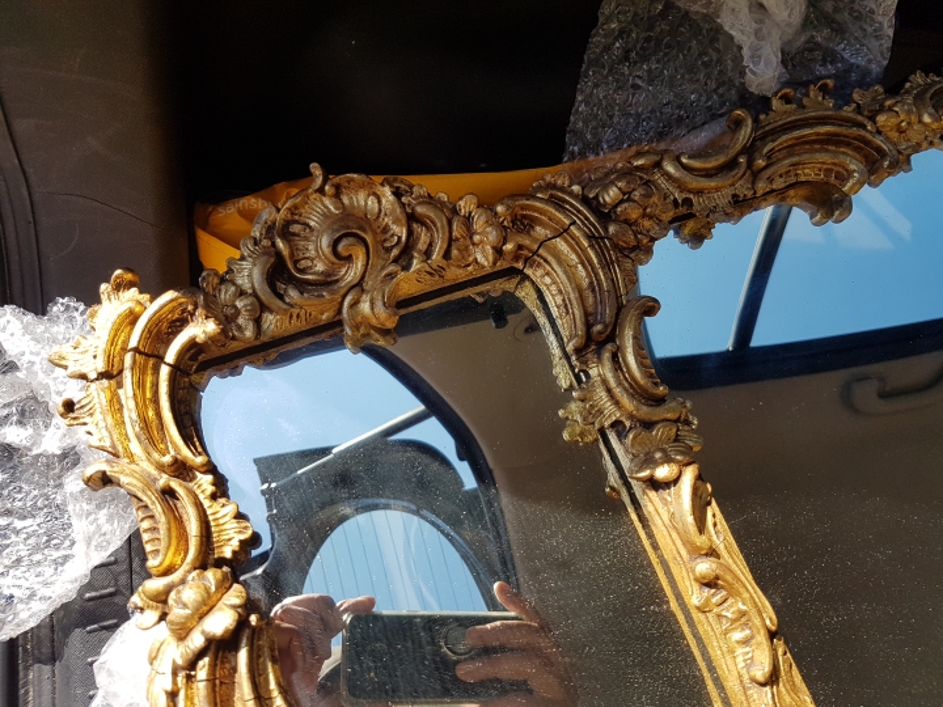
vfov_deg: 53.1
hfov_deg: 67.3
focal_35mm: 26
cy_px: 354
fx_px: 708
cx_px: 472
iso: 40
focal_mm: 4.2
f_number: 1.7
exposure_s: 1/886
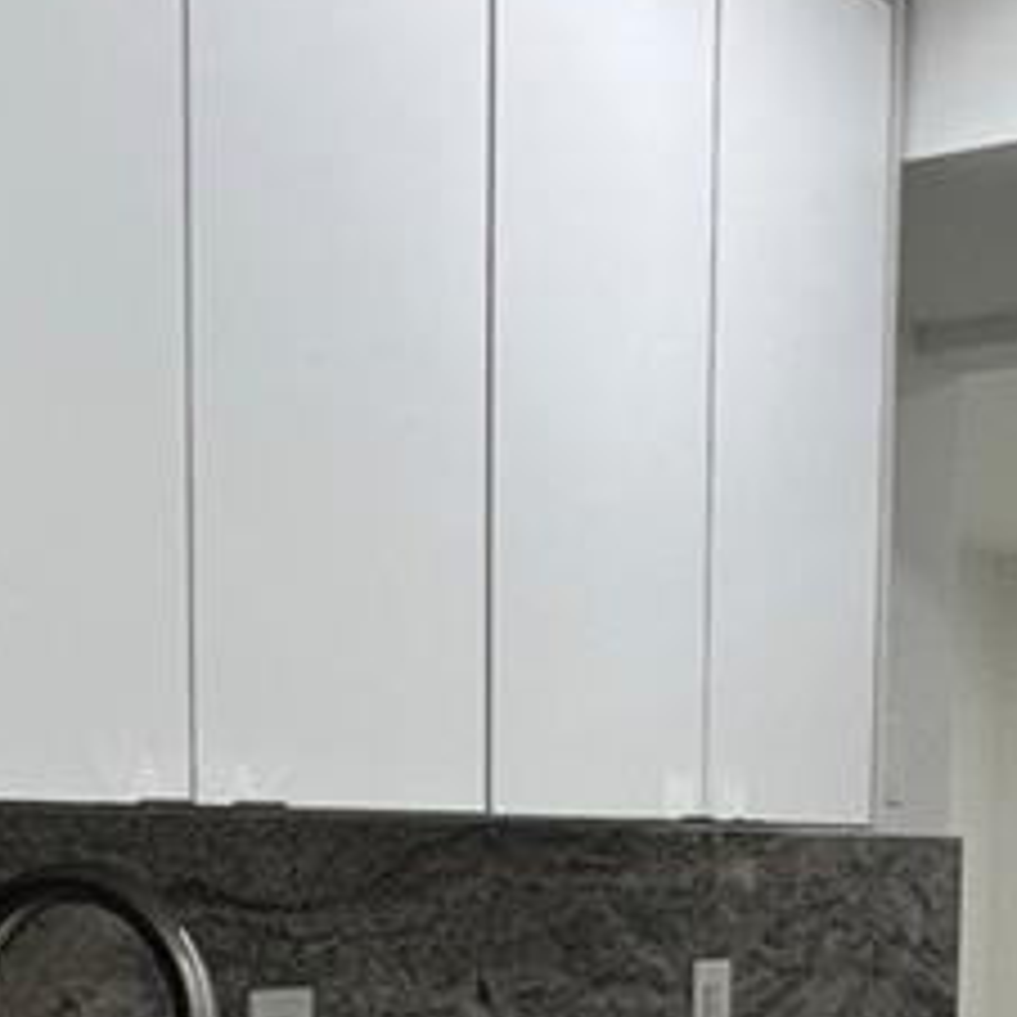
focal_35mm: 61
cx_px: 774
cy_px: 1053
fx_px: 2028
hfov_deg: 27.7
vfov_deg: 26.4
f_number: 1.8
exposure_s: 1/120
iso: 125
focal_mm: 1.57
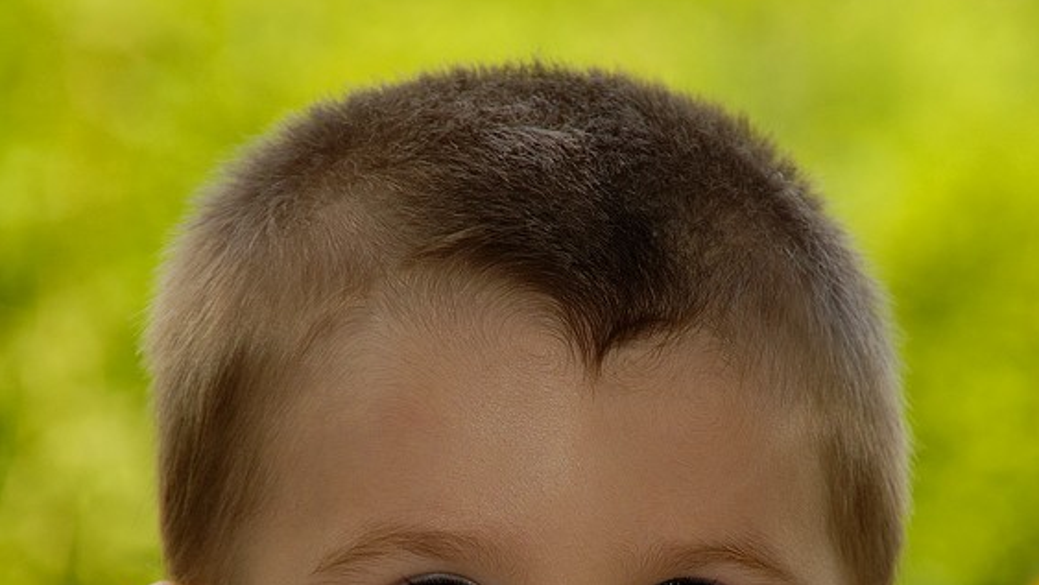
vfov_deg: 2.1
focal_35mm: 571
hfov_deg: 3.8
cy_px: 611
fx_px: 15735
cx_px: 589
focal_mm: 200
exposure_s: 1/160
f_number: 6.3
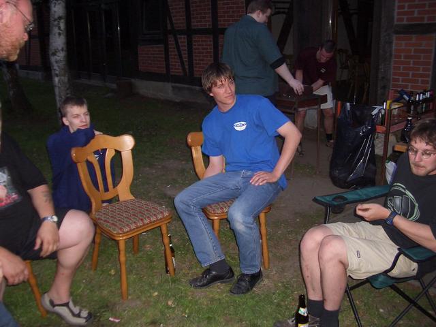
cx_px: 218
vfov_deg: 40.7
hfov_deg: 52.6
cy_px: 164
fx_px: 441
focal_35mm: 35
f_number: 2.6
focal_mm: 5.8
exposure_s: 1/40
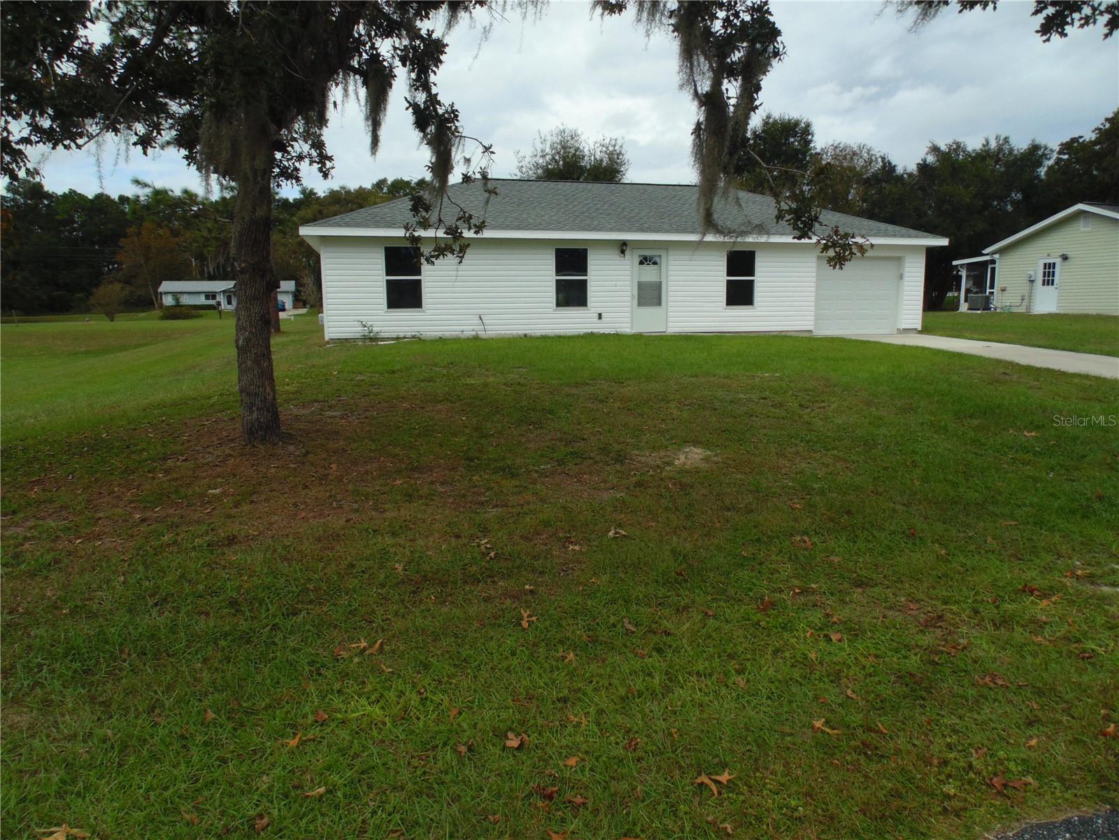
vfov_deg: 61.1
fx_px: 711
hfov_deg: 76.4
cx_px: 560
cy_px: 420
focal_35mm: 22
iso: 80
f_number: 3.1
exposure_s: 1/800
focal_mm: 4
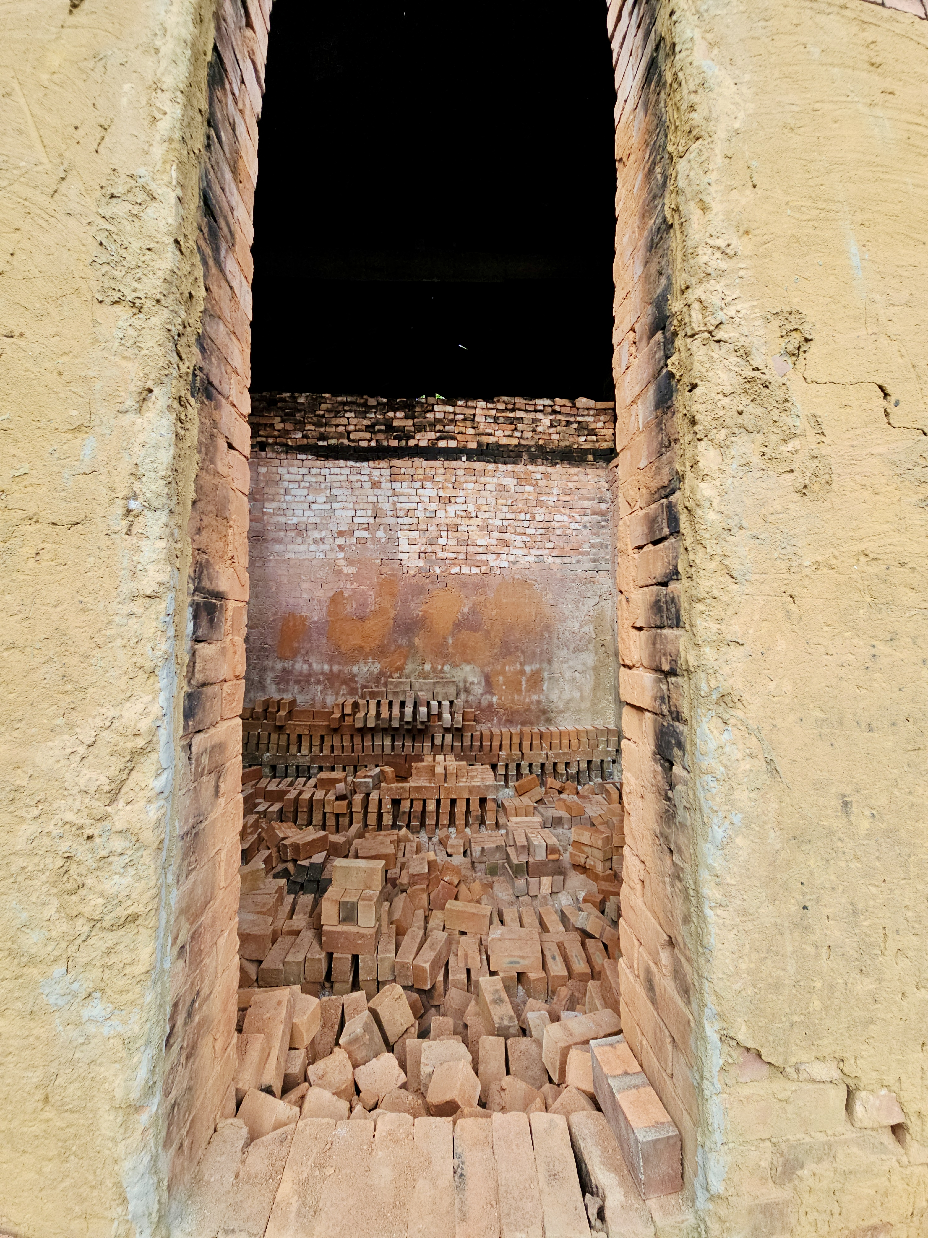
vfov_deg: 106.2
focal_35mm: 13
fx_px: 465
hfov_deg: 89.9
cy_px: 619
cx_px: 464
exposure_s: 1/122
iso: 50
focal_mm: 2.2
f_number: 2.2
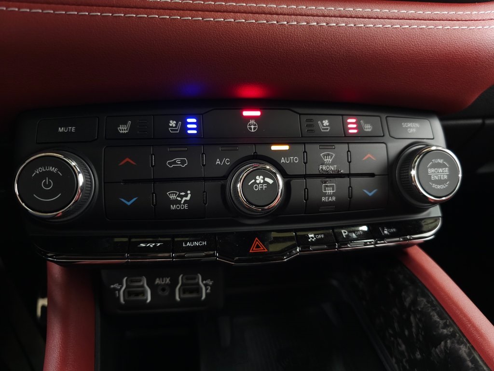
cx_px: 247
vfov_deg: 58.9
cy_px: 186
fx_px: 328
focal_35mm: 23
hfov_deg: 73.9
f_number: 1.7
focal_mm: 6.3
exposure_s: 1/24
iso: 320
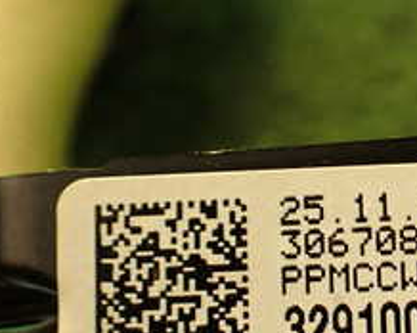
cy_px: 260
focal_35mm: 86
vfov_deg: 17.7
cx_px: 438
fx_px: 1060
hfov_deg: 21.3
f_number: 2.4
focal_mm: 5.79
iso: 250
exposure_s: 1/30
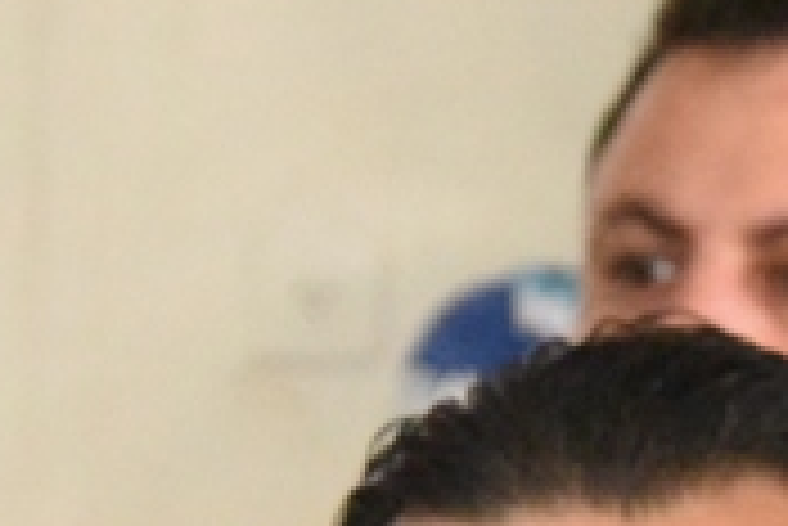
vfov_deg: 3.3
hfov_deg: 5.0
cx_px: 1301
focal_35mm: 410
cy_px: 1324
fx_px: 8982
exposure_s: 1/250
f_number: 8
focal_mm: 70
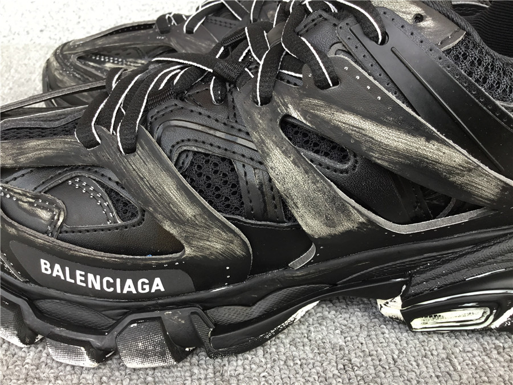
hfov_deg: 58.4
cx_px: 256
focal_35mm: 31
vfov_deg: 45.4
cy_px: 192
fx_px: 459
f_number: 2.4
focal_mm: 3.3
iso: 40
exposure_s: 1/100
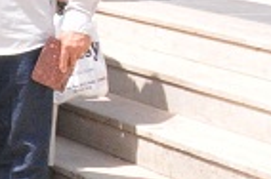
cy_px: -120
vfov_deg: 7.0
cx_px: -651
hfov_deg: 8.3
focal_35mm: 190
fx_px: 1427
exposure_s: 1/200
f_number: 22
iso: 2000
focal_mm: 18
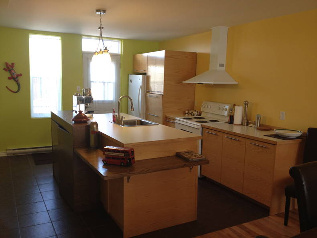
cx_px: 158
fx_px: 320
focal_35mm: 35
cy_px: 119
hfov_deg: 52.6
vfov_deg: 40.7
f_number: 2.4
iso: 64
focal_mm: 4.28
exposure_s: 1/40
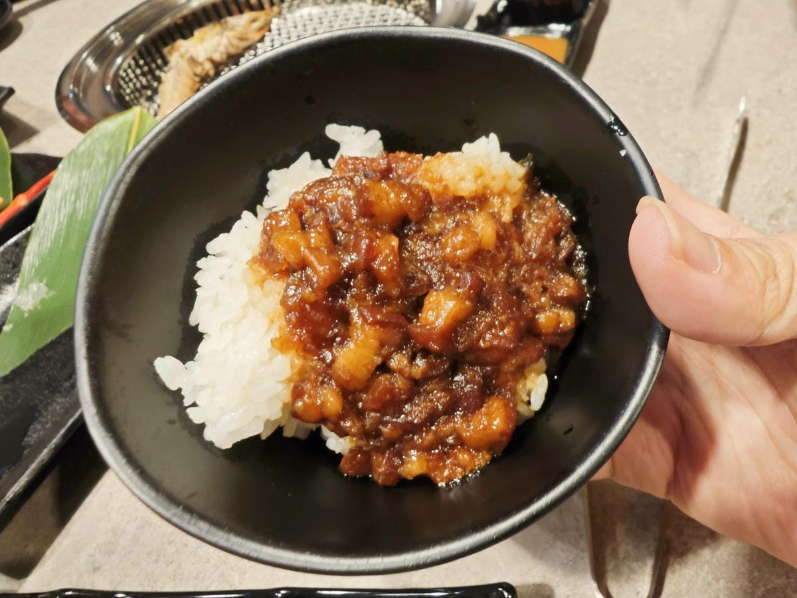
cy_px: 299
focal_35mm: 23
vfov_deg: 58.9
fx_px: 530
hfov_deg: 73.9
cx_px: 398
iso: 125
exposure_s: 1/30
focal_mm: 2.03
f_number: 1.8
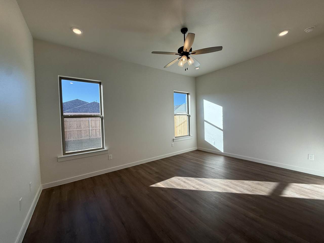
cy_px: 122
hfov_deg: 102.1
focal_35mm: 14
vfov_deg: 85.7
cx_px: 162
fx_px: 131
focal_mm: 2.22
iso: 64
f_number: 2.2
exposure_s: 1/416
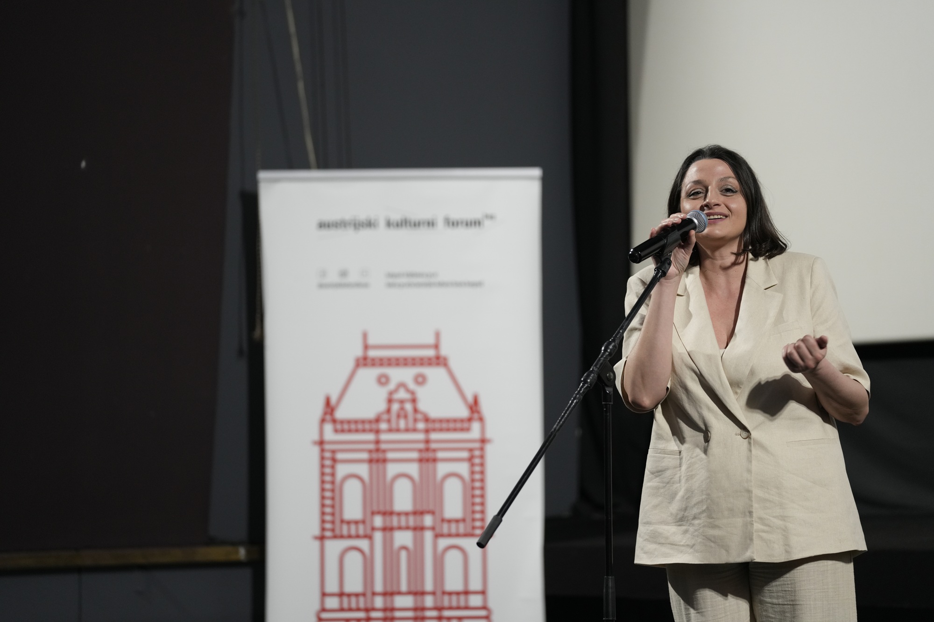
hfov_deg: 12.1
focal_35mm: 170
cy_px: 311
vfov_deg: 8.1
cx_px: 467
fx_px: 4410
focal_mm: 170
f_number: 2.8
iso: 1250
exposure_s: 1/80
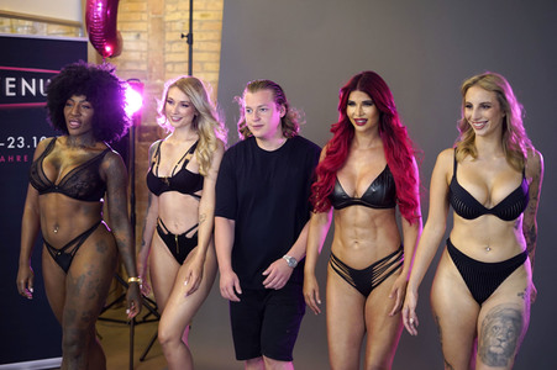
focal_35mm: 50
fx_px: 773
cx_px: 278
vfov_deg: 27.0
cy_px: 185
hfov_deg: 39.6
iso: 1000
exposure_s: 1/100
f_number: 2.2
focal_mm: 50
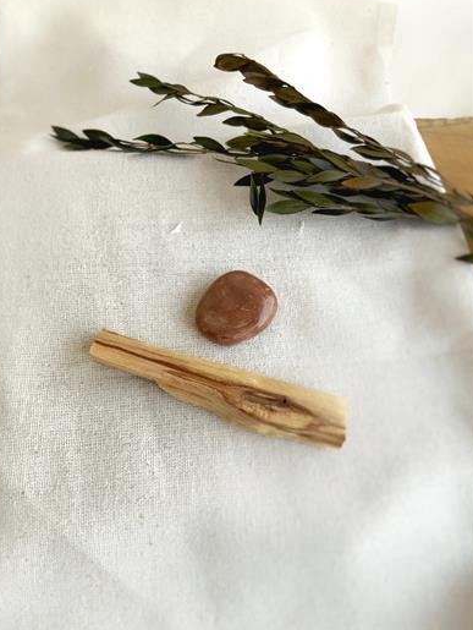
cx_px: 236
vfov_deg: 59.9
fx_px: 546
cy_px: 311
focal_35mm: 30
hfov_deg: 46.8
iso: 16
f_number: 1.8
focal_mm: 3
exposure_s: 1/139
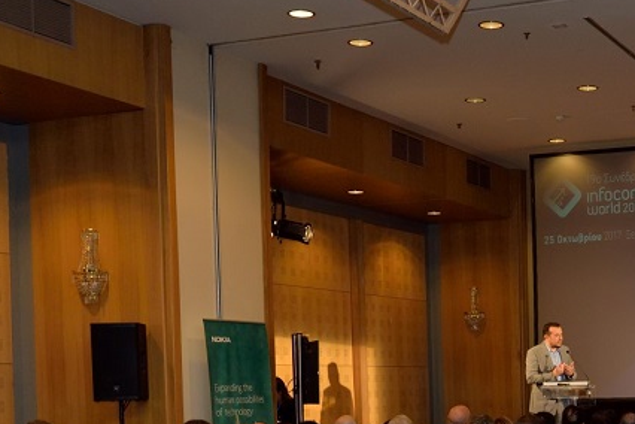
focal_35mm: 74
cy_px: 437
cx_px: 557
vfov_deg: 17.9
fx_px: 1305
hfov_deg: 26.5
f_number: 5
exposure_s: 1/160
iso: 2000
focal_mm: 35
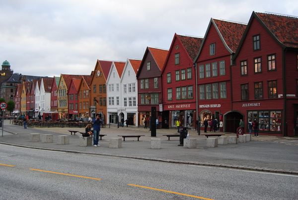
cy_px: 100
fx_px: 323
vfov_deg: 34.3
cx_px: 149
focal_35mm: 39
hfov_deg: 49.5
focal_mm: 26
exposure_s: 1/60
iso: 200
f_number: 5.6
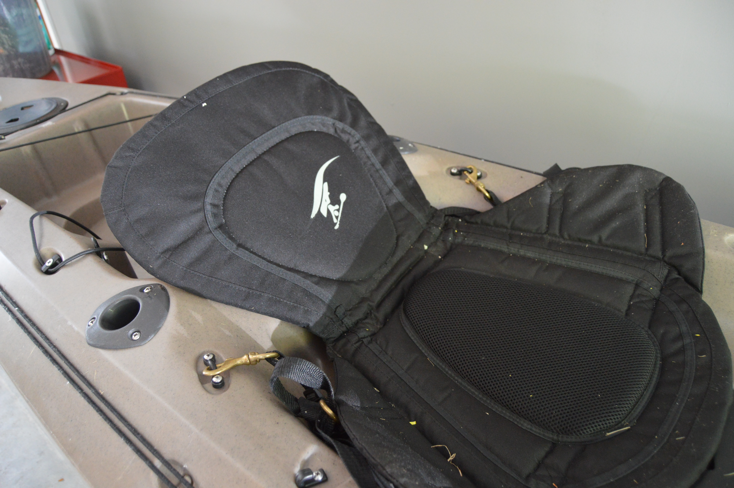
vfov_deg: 47.8
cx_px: 367
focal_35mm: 27
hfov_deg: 67.4
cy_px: 244
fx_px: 550
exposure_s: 1/60
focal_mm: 18
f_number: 3.5
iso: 1800
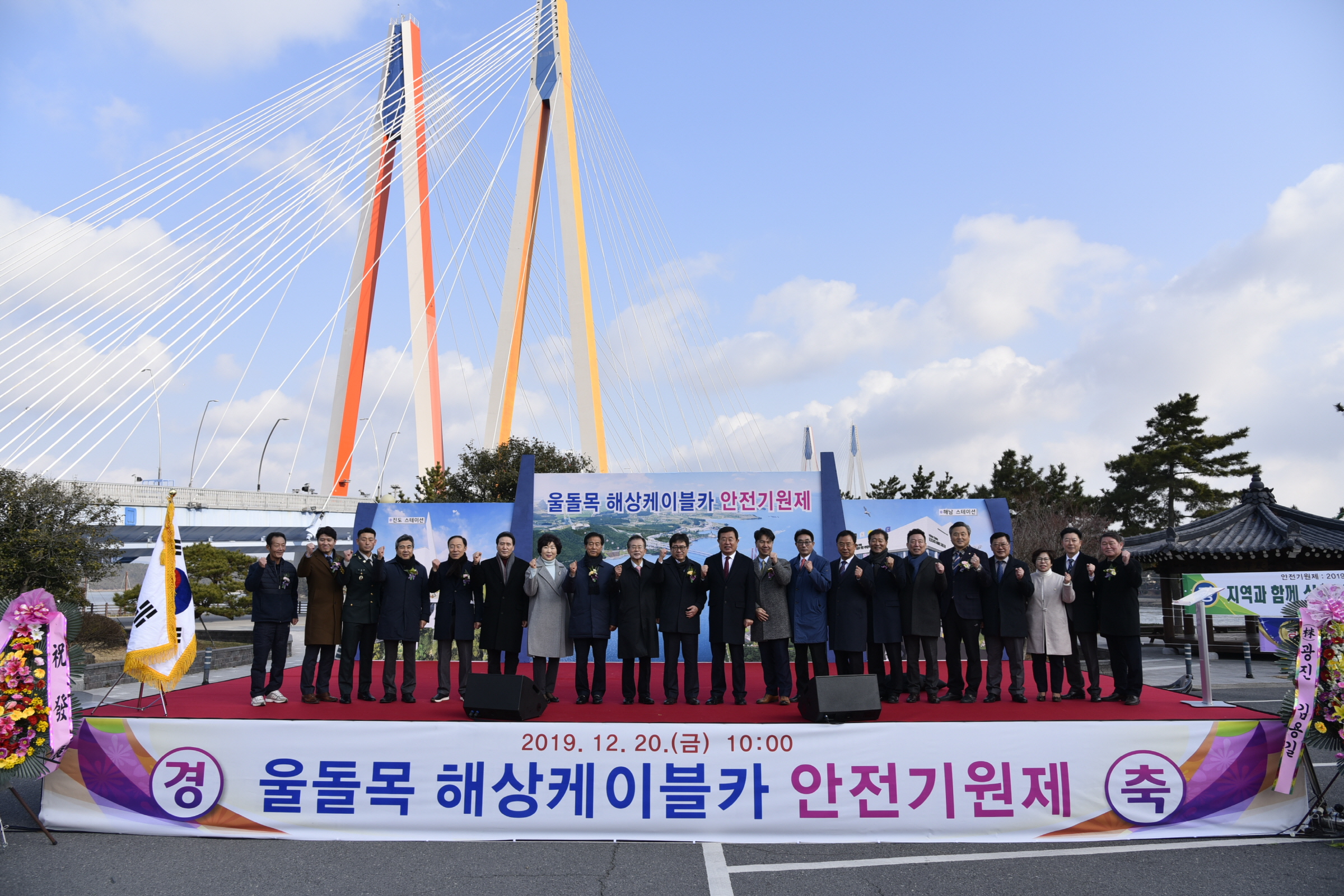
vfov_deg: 53.2
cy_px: 448
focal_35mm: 24
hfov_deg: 73.7
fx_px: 896
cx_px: 672
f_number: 7.1
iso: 100
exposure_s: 1/250
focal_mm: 24
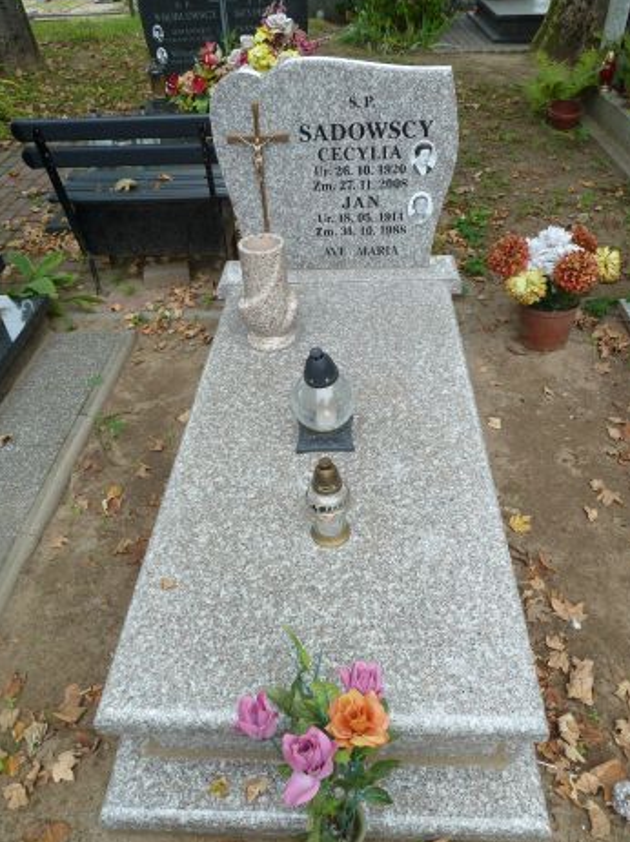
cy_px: 421
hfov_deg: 53.0
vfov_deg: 67.3
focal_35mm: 26
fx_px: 632
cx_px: 313
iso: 80
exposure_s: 1/100
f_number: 4
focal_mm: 4.1
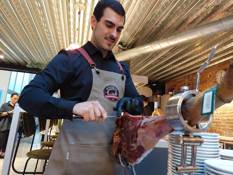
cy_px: 88
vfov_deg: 56.8
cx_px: 116
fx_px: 162
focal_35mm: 24
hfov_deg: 71.6
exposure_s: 1/25
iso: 640
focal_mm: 5.23
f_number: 1.8
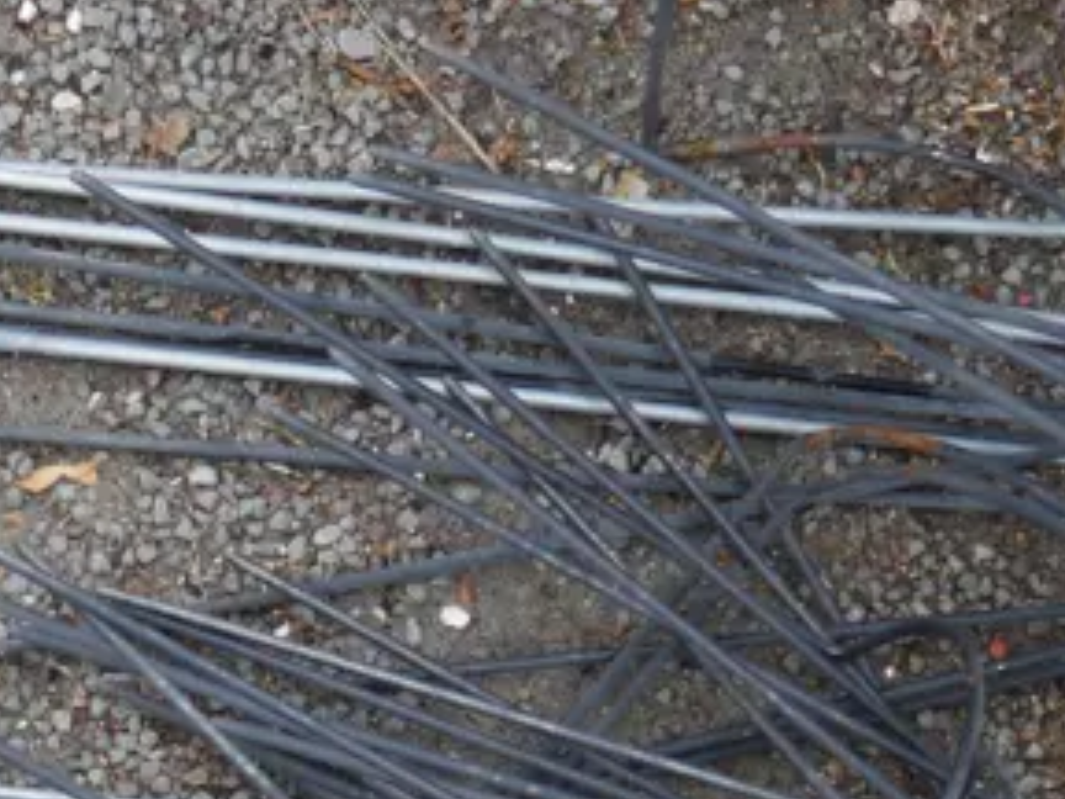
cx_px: 96
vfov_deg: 11.3
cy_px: 1078
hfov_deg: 15.2
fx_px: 3938
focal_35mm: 128
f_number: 4
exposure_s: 1/125
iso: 200
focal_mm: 18
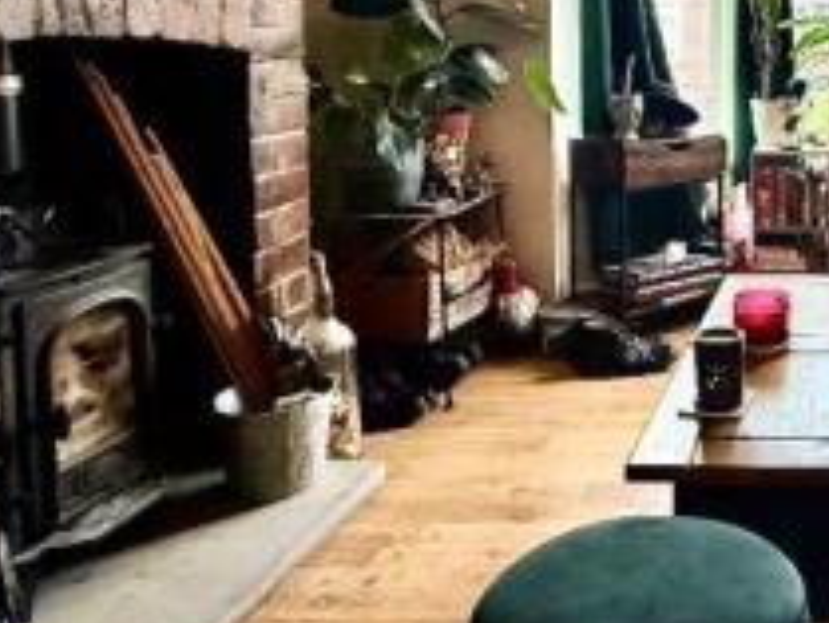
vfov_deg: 35.1
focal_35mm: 39
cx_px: 847
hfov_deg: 41.1
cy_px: 85
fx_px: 935
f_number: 2.2
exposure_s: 1/100
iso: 250
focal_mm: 2.22
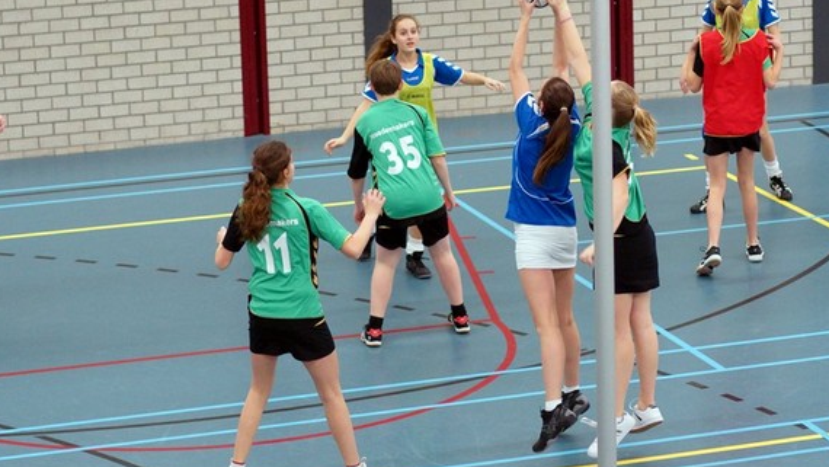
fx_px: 3100
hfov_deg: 15.2
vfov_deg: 8.6
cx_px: 494
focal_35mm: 141
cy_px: 191
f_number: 2
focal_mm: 50
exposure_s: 1/250
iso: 640
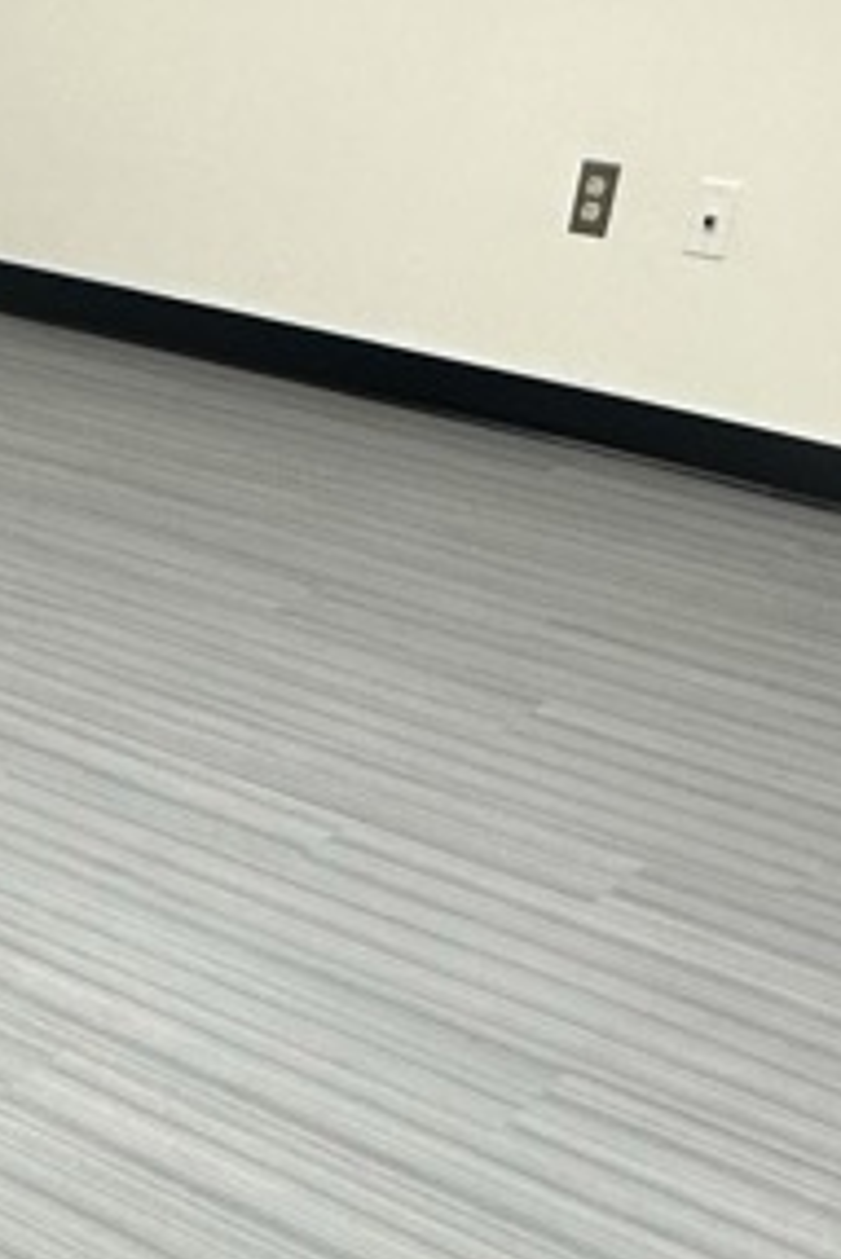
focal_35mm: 61
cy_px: 1378
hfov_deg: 20.5
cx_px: -233
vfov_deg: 29.7
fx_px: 2135
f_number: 2.2
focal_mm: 2.22
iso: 160
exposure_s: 1/120
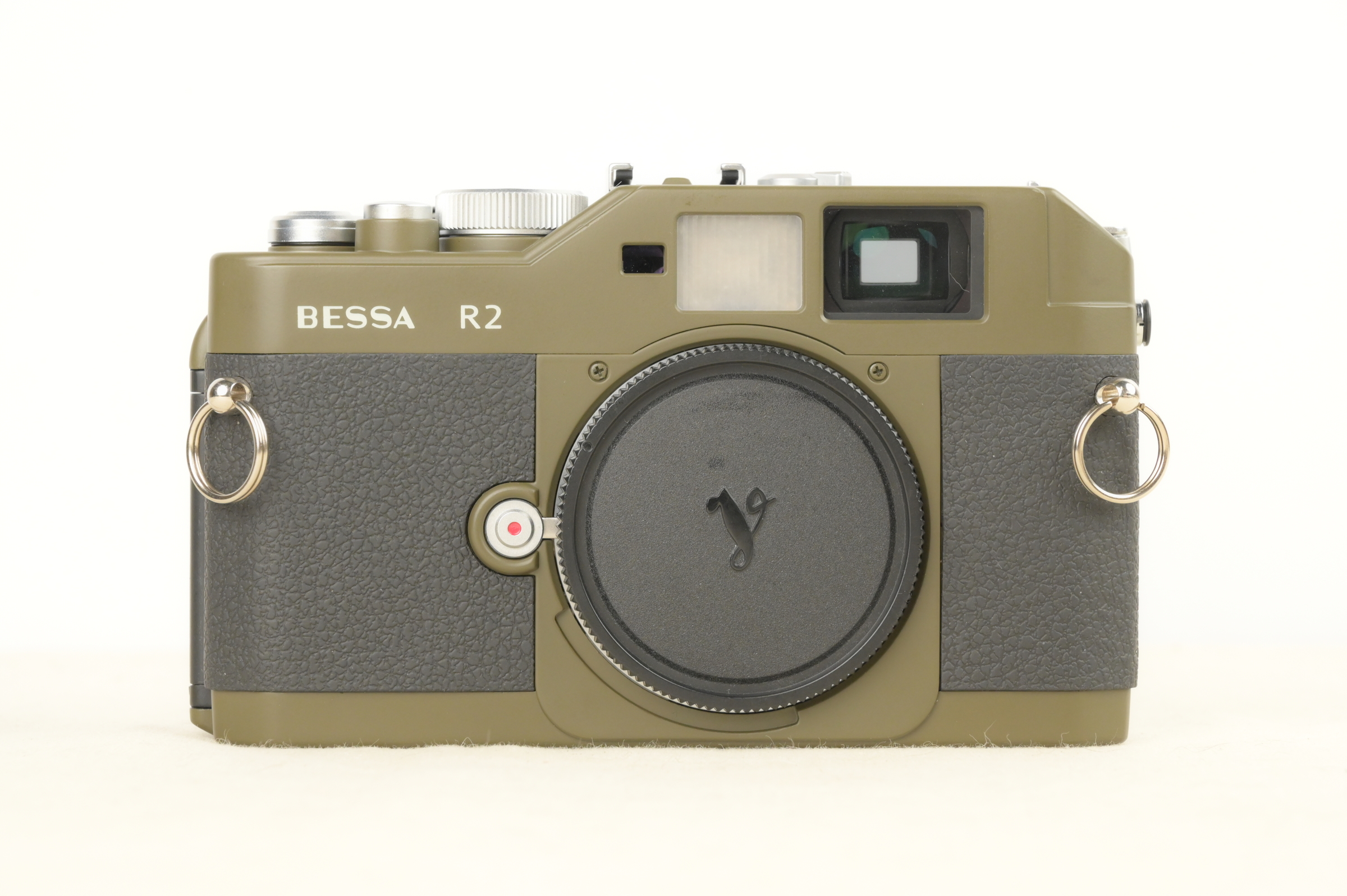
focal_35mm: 120
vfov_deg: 11.4
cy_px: 448
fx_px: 4487
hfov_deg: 17.1
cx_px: 674
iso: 3200
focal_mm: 120
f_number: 14
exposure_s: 1/100
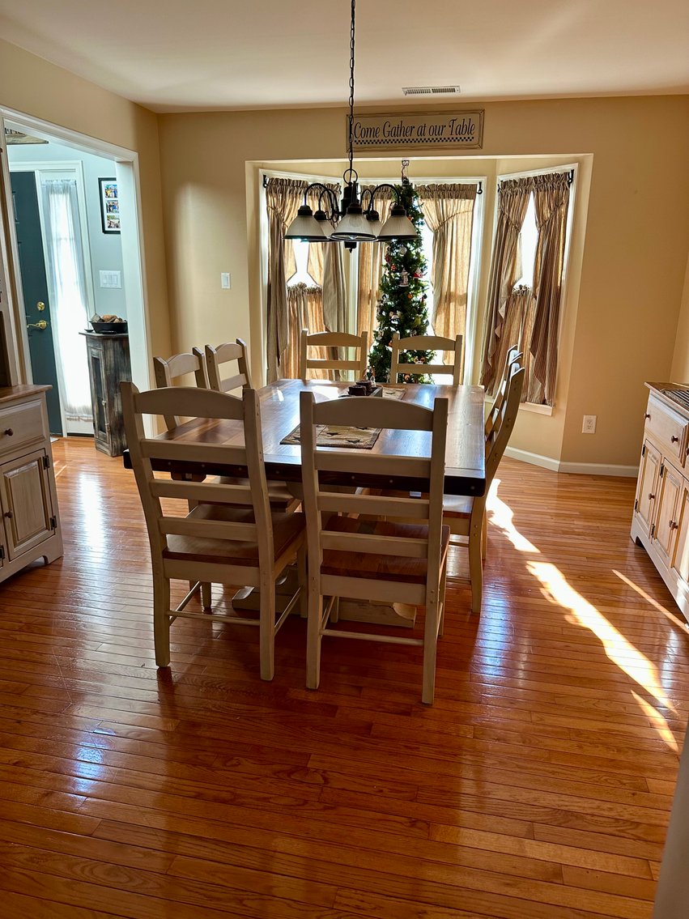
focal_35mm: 24
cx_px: 344
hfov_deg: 56.8
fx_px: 637
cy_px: 460
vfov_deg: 71.6
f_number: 1.78
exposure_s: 1/121
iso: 160
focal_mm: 6.86
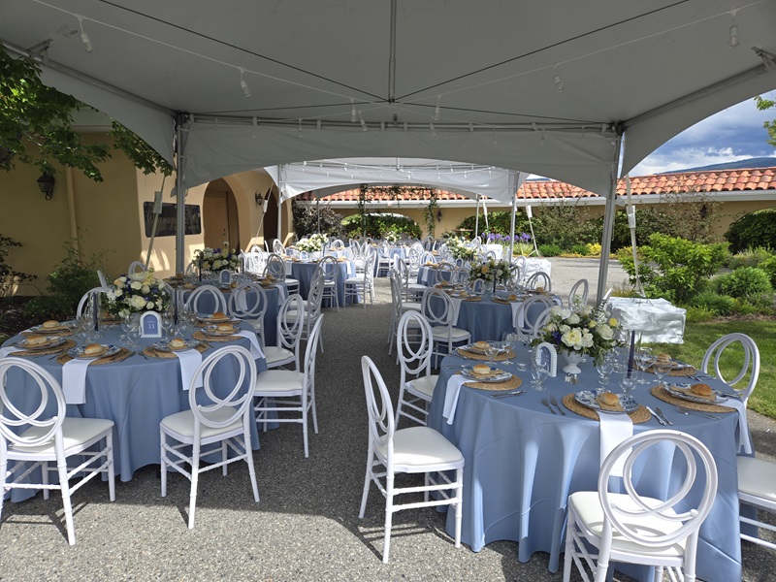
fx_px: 516
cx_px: 388
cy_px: 291
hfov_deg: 73.9
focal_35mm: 23
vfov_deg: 58.9
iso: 25
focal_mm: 5.4
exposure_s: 1/1145
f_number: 1.8
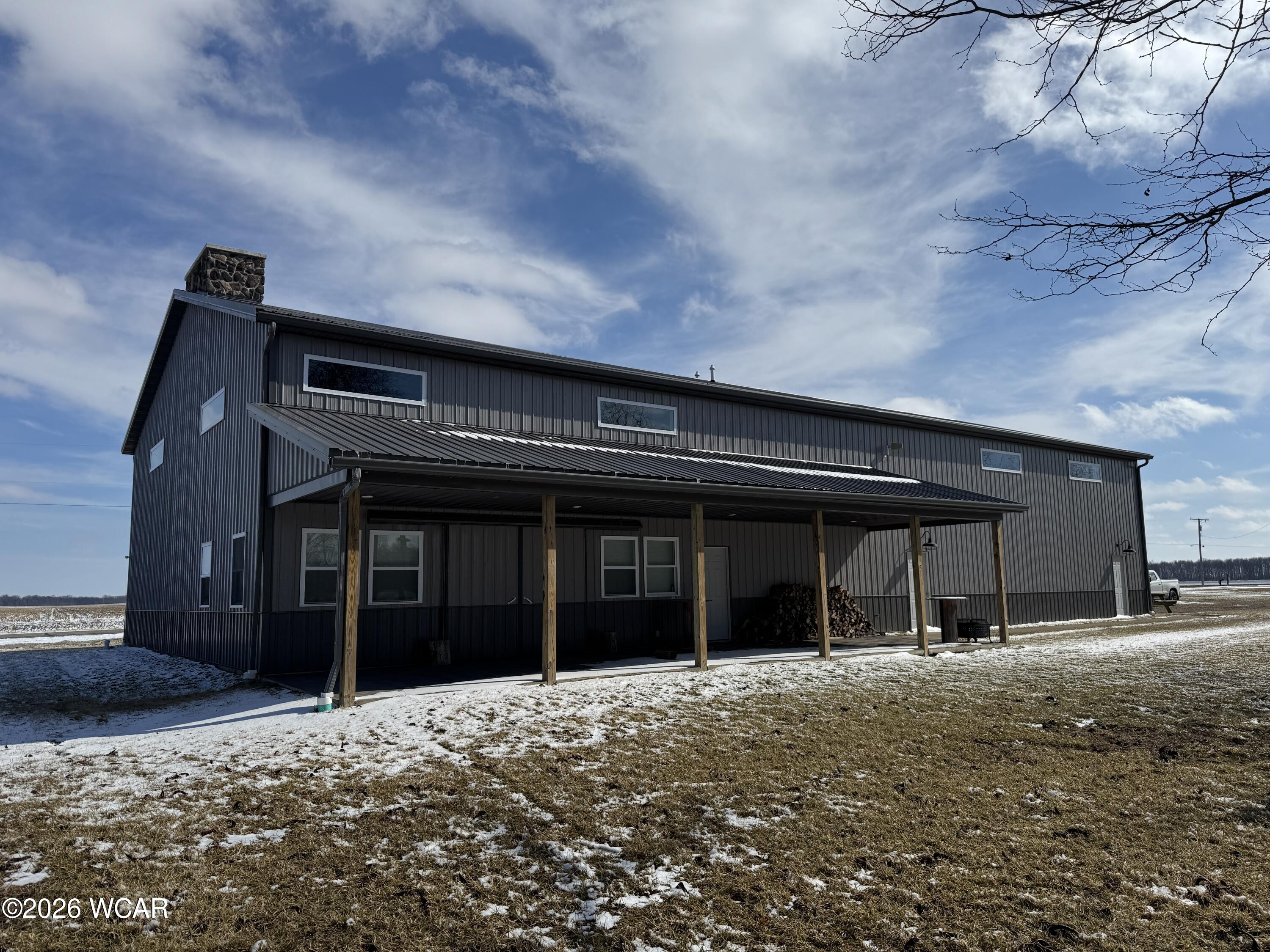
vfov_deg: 56.8
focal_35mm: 24
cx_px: 635
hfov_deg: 71.6
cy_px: 476
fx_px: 881
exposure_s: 1/12346
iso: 80
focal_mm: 6.76
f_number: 1.78
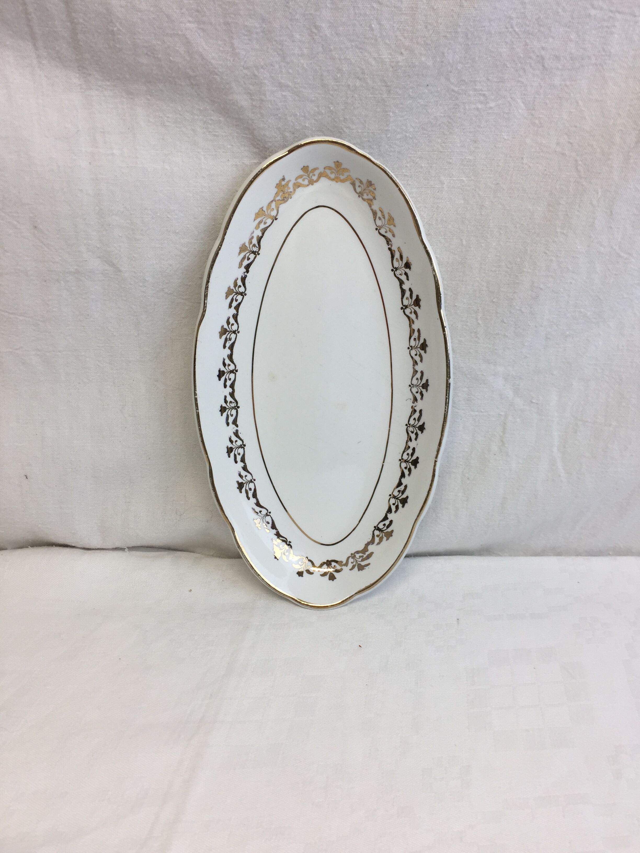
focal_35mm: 29
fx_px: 715
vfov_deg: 61.7
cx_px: 320
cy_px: 426
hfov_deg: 48.2
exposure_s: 1/100
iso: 32
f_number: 2.2
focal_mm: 4.15
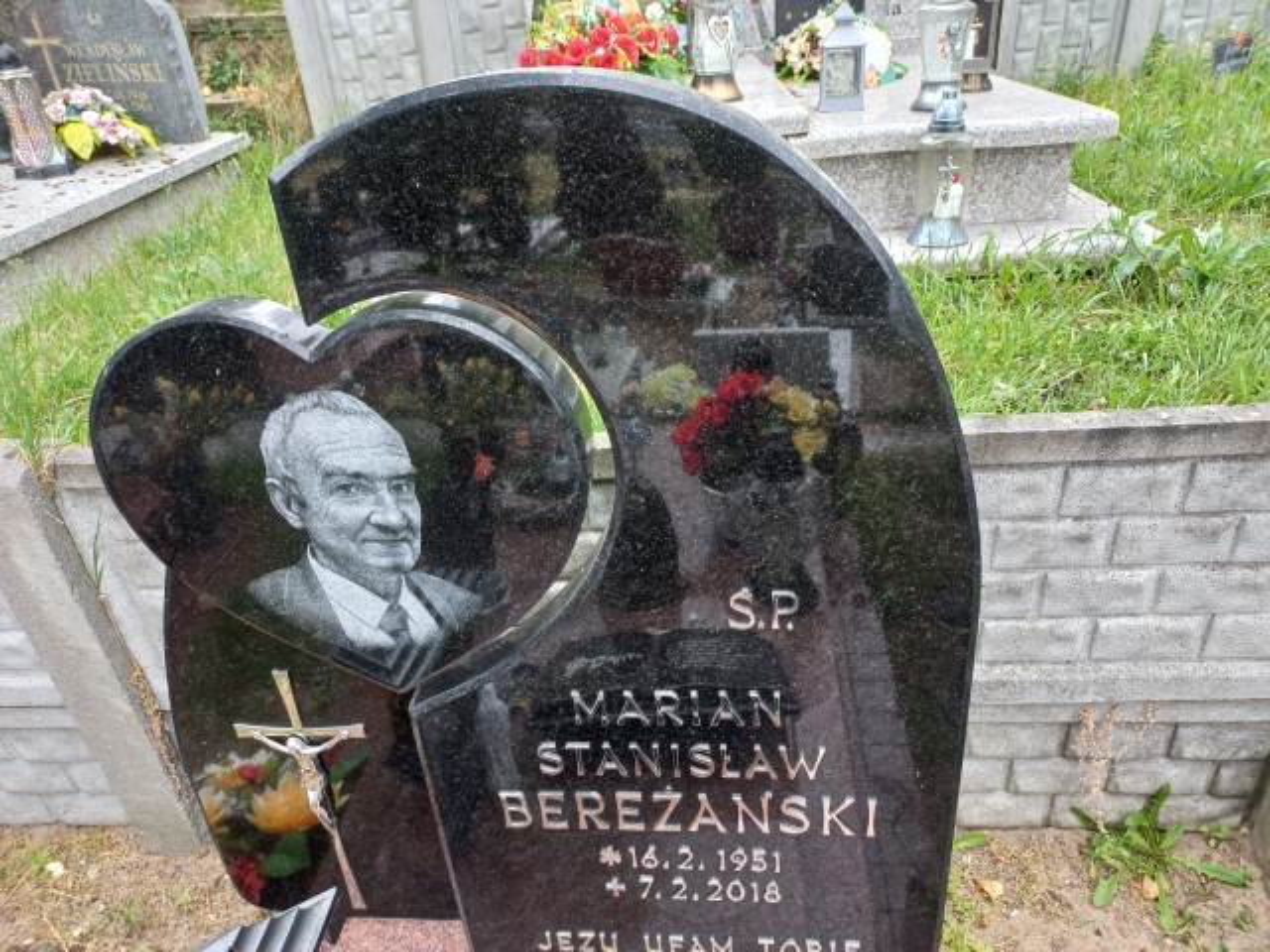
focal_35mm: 25
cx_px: 635
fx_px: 917
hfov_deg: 69.4
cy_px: 476
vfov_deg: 54.9
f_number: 1.8
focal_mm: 4.6
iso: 40
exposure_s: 1/60
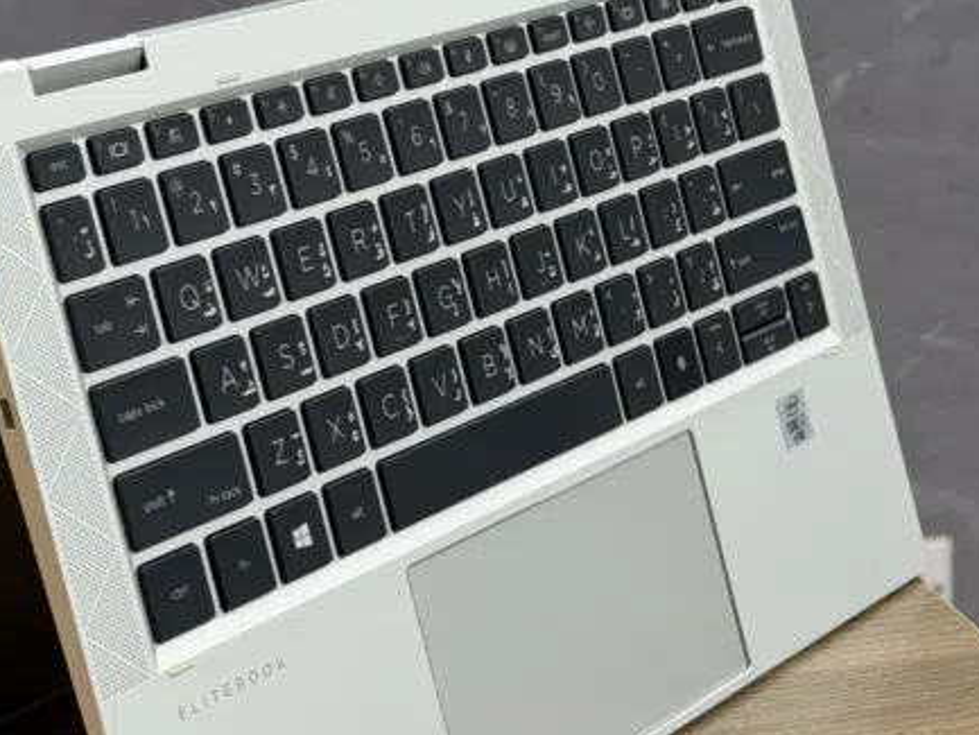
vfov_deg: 20.7
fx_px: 2009
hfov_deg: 27.3
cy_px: 269
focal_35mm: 71
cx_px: 378
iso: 64
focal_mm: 6.76
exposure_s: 1/50
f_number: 1.78
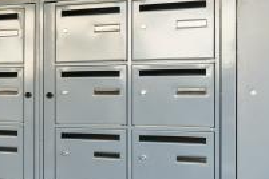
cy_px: 96
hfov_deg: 16.9
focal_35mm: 89
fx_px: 665
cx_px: -272
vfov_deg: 15.4
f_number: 9
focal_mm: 14
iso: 200
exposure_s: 1/25
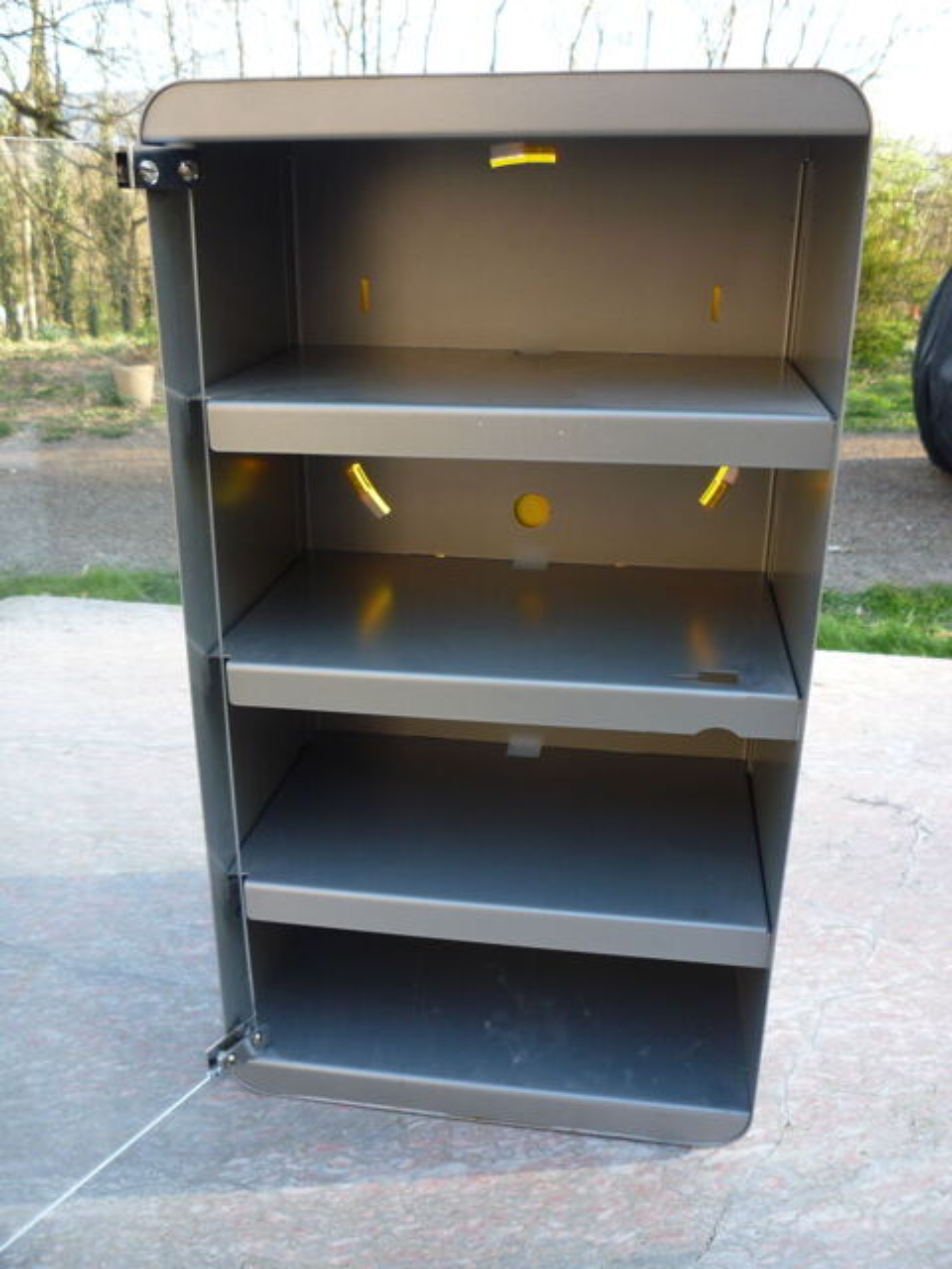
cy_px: 634
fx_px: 1100
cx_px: 476
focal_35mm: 30
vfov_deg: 60.0
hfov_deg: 46.8
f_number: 3.3
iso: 100
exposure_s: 1/80
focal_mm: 5.2
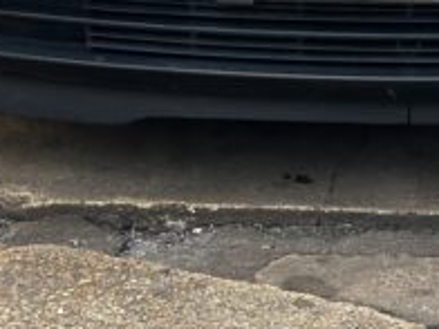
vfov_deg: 7.3
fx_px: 2486
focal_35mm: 196
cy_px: -295
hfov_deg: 10.0
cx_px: 468
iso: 64
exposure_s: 1/944
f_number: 1.78
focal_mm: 6.86
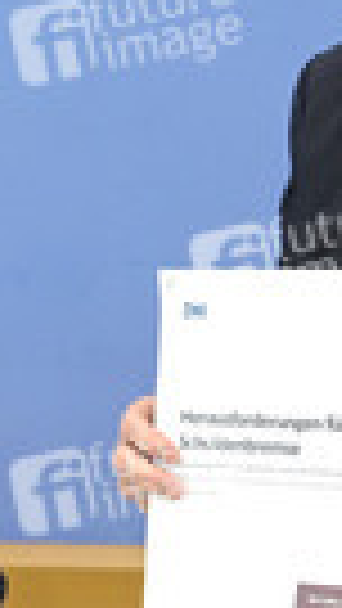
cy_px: 144
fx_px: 1353
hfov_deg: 14.4
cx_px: 187
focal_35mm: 84
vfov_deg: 25.0
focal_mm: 24
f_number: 5.6
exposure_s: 1/500
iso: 3200
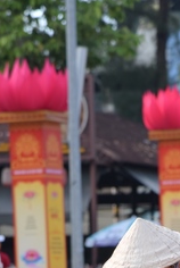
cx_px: 123
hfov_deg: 4.2
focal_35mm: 330
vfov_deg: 6.2
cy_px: 349
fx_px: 2468
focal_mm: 120
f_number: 7.1
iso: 100
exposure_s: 1/200
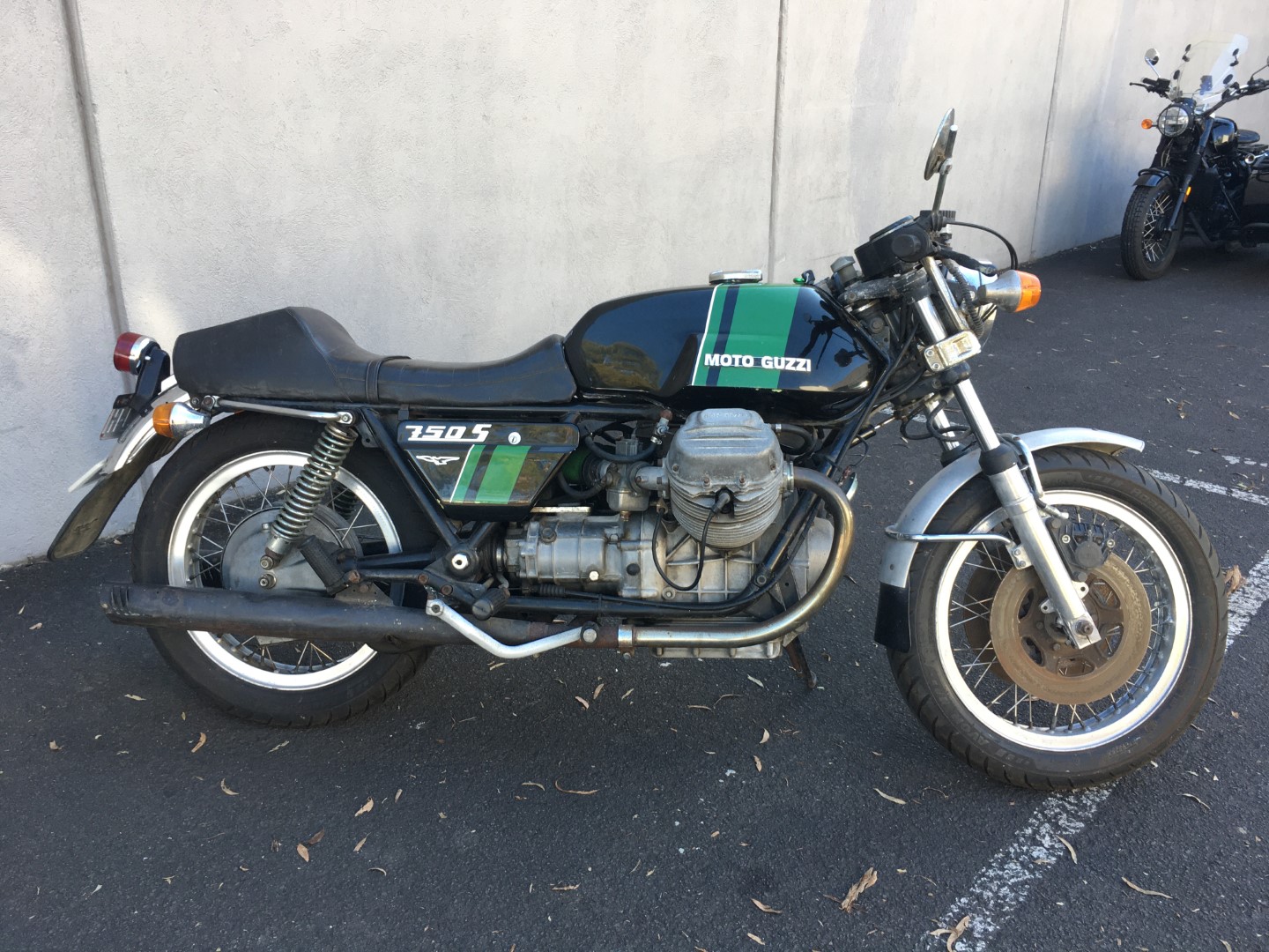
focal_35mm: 29
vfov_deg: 48.2
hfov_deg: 61.7
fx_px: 1063
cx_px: 634
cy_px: 476
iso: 32
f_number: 2.2
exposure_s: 1/100
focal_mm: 4.15
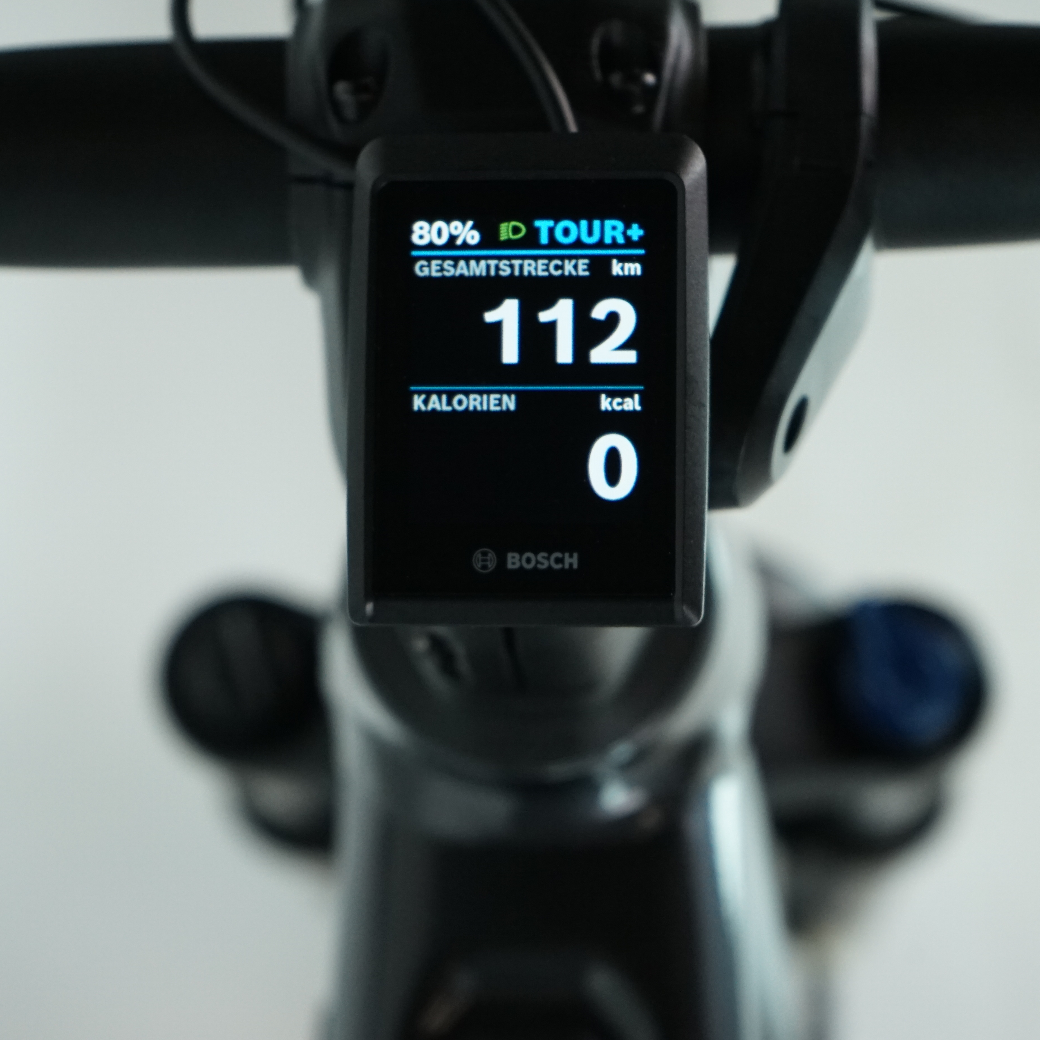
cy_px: 486
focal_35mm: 96
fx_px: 3263
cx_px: 478
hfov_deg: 18.1
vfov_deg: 18.1
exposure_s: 1/200
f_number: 5.6
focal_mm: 70
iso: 2000
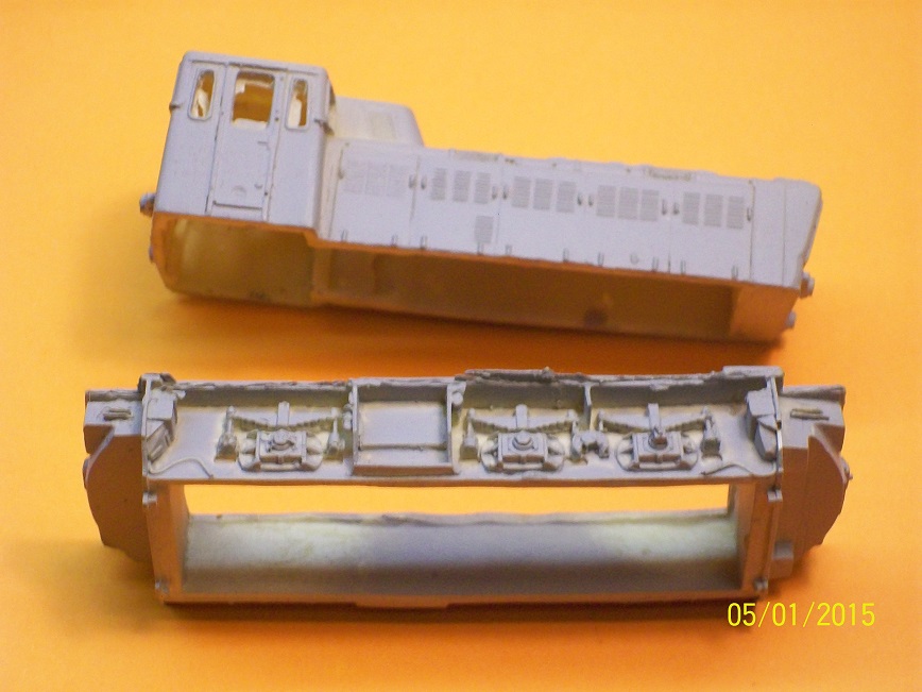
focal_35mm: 108
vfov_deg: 13.7
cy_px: 346
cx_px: 461
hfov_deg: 18.2
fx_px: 2877
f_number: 4.8
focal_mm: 18
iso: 160
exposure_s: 1/25
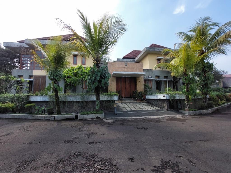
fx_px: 87
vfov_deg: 89.9
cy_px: 86
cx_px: 116
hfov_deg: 106.2
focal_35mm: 13
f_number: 2.2
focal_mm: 1.74
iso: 50
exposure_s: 1/716
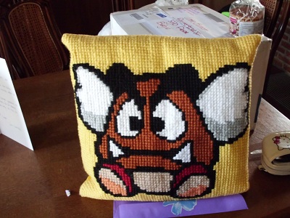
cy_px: 109
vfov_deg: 39.7
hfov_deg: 51.4
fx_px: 302
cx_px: 145
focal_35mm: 36
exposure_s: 1/13
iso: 400
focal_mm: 6.3
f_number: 2.9
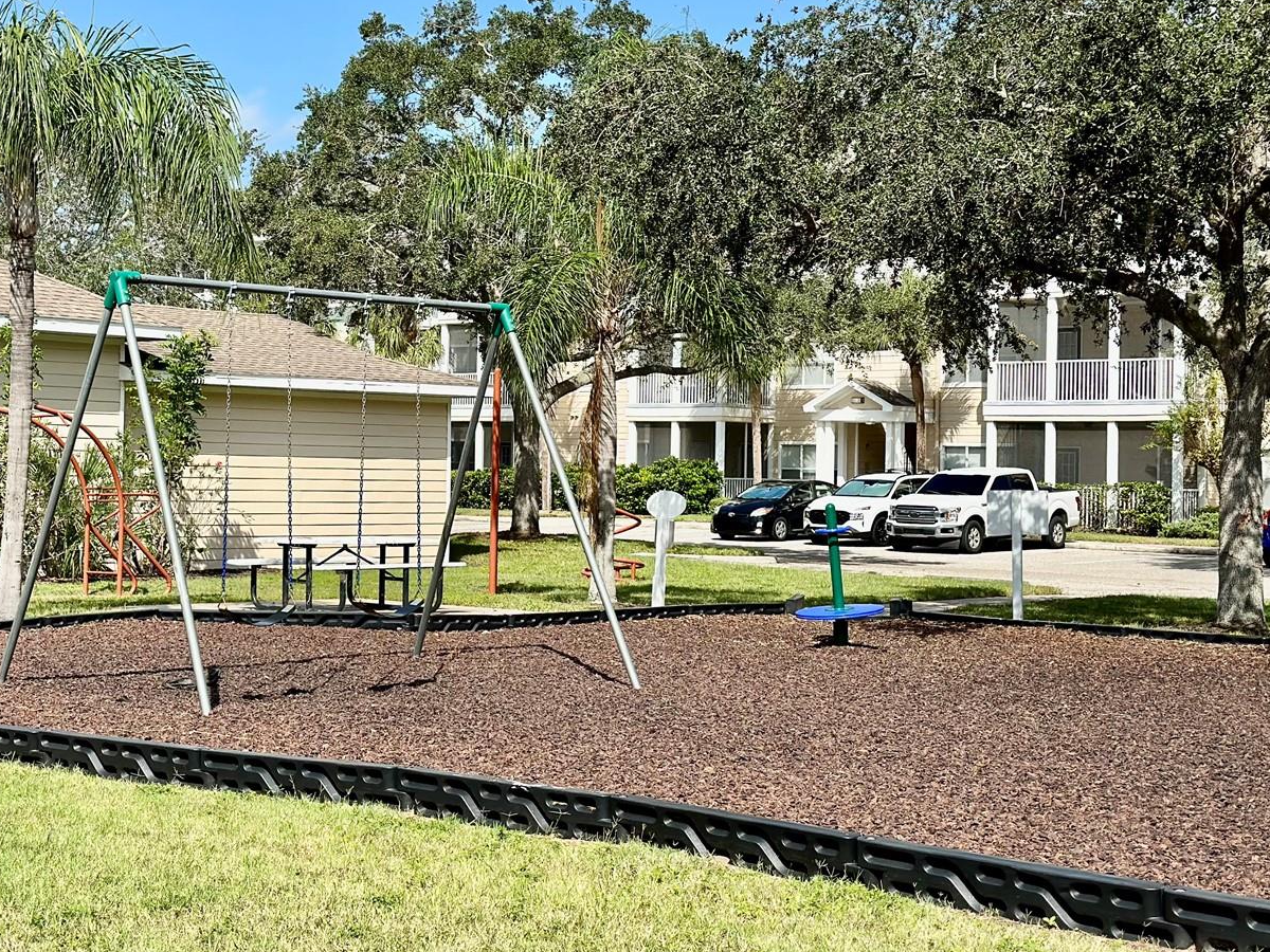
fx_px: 2348
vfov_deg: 22.9
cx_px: 442
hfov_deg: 30.1
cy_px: 403
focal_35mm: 64
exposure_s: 1/6211
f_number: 1.78
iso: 100
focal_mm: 6.86
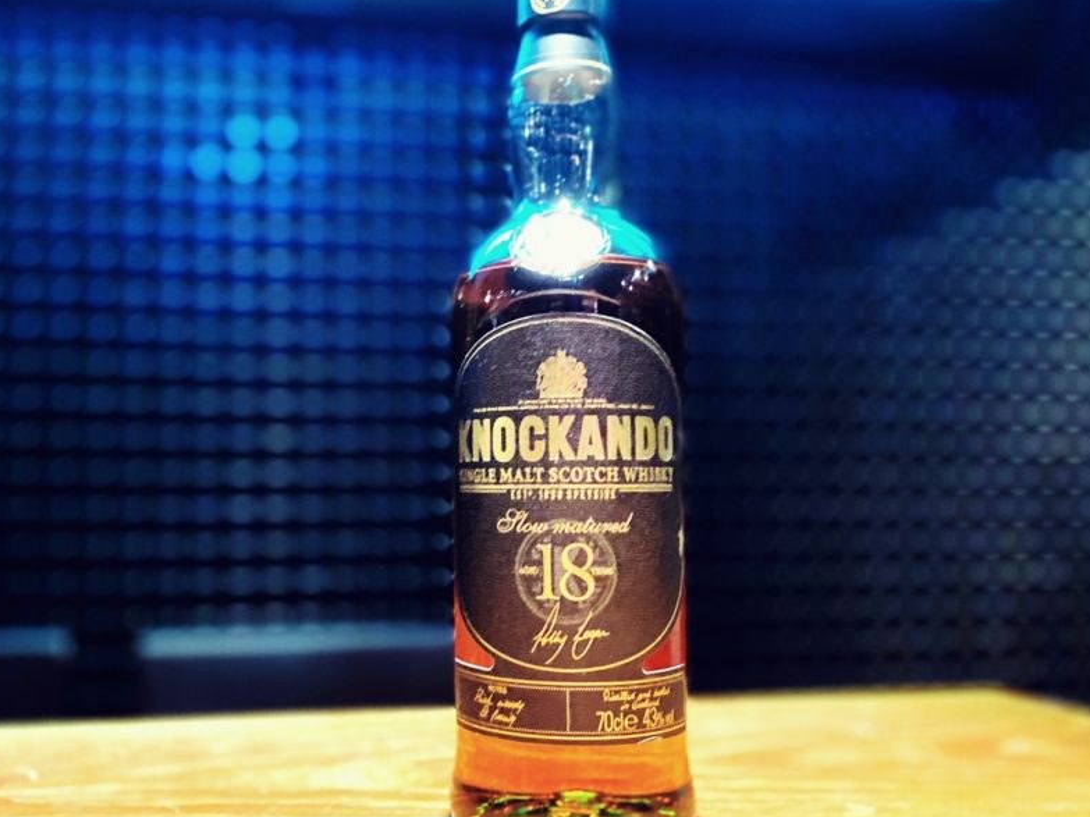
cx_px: 432
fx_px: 1070
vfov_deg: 41.8
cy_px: 441
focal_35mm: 34
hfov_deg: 53.6
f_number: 1.8
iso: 1000
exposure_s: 1/25
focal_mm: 4.25
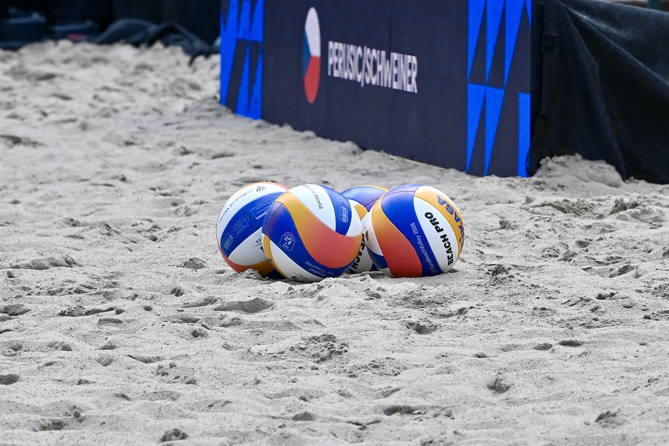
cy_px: 223
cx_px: 334
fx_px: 3717
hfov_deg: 10.3
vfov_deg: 6.9
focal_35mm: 200
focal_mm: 200
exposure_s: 1/160
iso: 110
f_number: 9
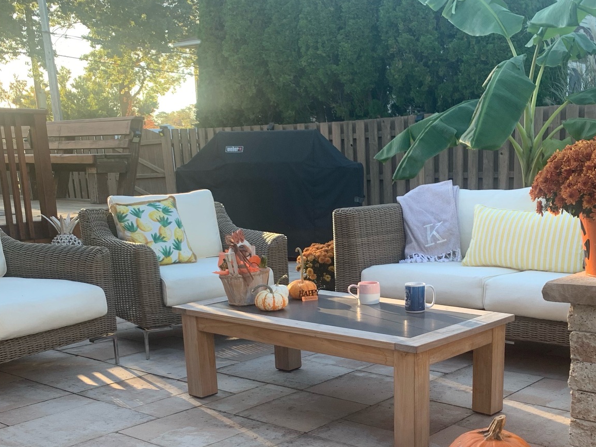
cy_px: 356
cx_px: 385
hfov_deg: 41.7
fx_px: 775
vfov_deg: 31.4
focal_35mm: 45
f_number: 1.8
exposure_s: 1/132
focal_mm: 4.25
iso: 25
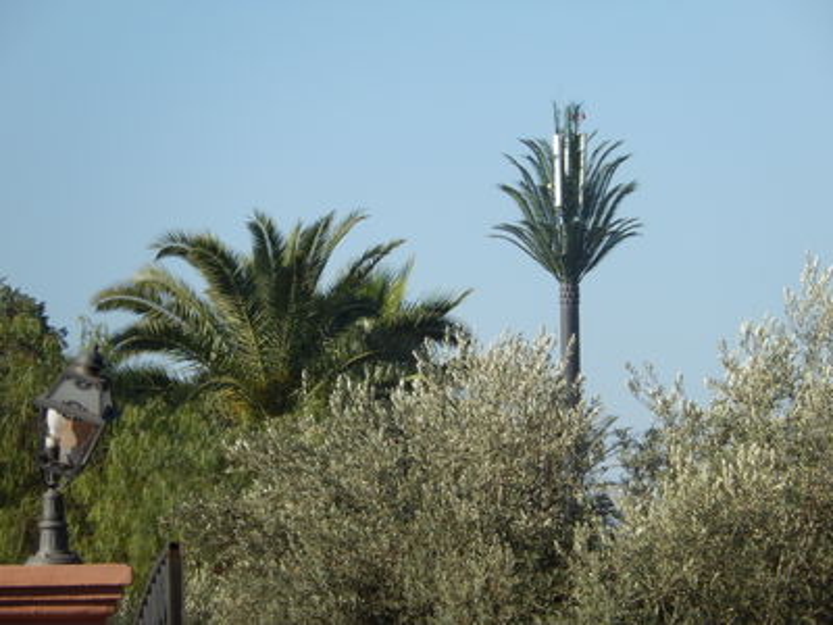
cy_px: 312
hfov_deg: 4.4
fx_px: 10829
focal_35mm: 450
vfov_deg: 3.3
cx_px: 416
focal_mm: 81
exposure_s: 1/400
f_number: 6.3
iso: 125
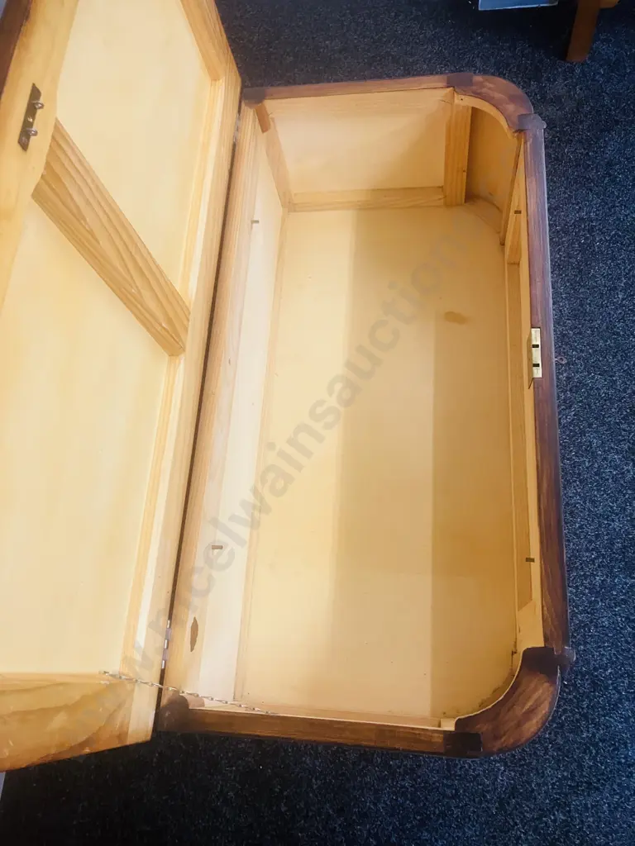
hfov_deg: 49.7
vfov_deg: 63.4
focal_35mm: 28
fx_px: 685
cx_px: 318
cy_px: 423
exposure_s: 1/50
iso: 200
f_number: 1.8
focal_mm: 3.99
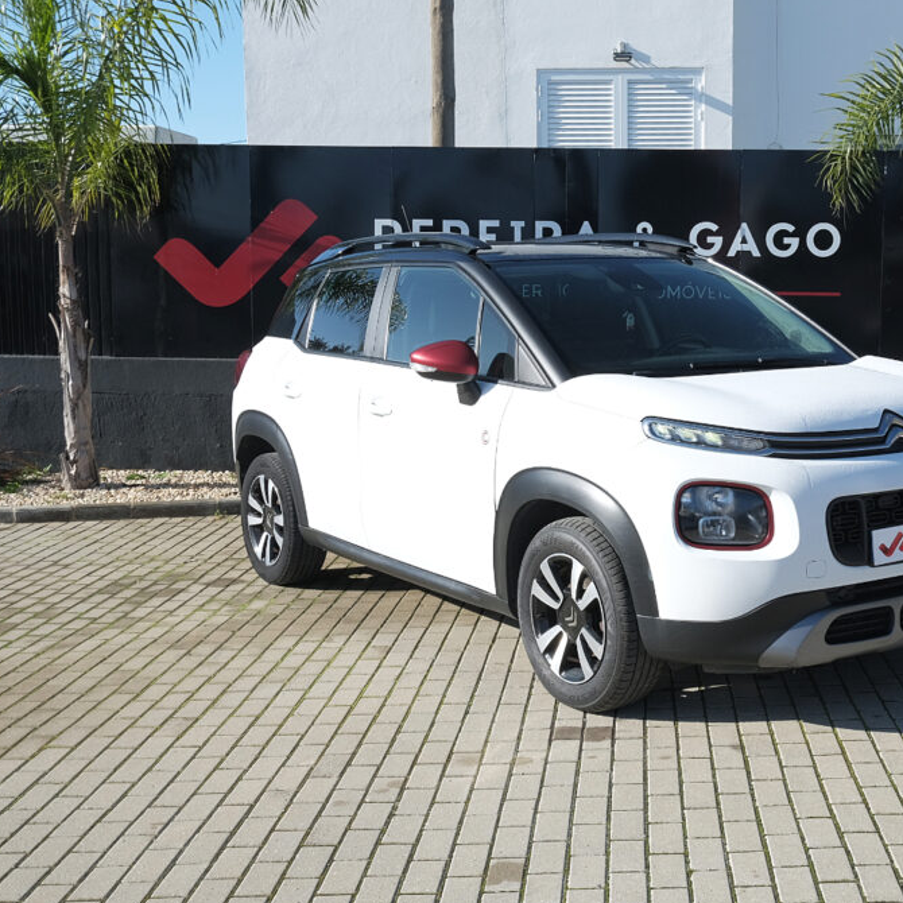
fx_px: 1151
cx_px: 627
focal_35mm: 39
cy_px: 455
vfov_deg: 42.8
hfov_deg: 42.1
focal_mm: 20.3
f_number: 9
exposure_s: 1/160
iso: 160
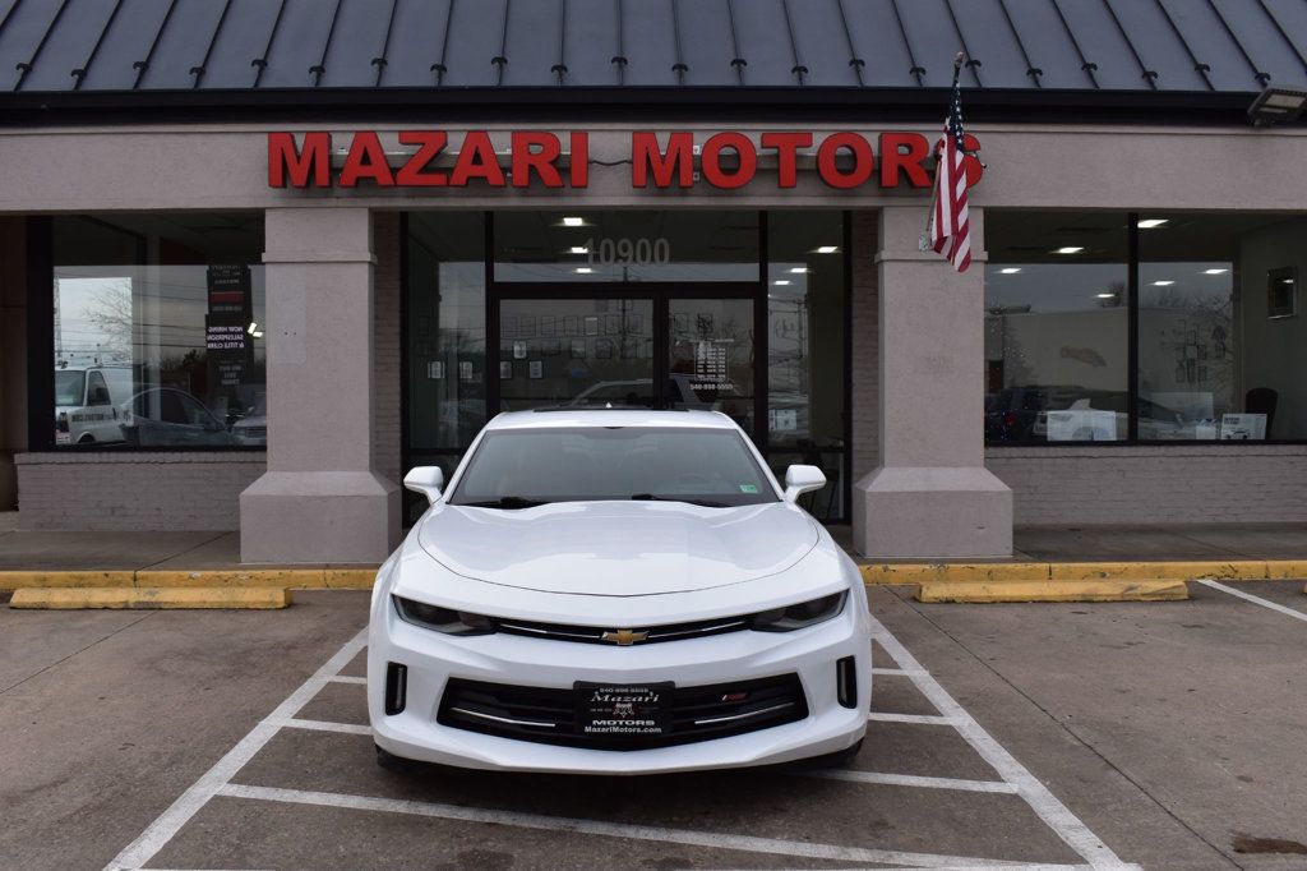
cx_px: 654
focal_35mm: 36
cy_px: 436
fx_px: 1307
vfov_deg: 36.8
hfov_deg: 53.1
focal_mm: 24
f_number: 10
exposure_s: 1/250
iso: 400
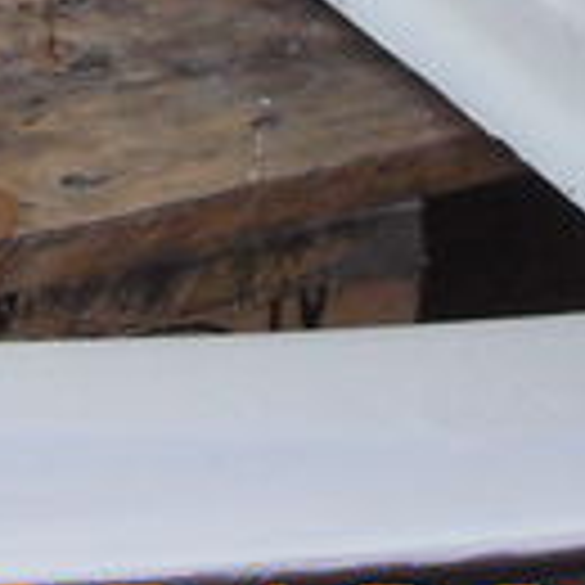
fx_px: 3078
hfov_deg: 10.5
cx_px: -270
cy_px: -338
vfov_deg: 10.4
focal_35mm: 161
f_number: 2.7
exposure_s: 1/50
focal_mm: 6.2
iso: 500
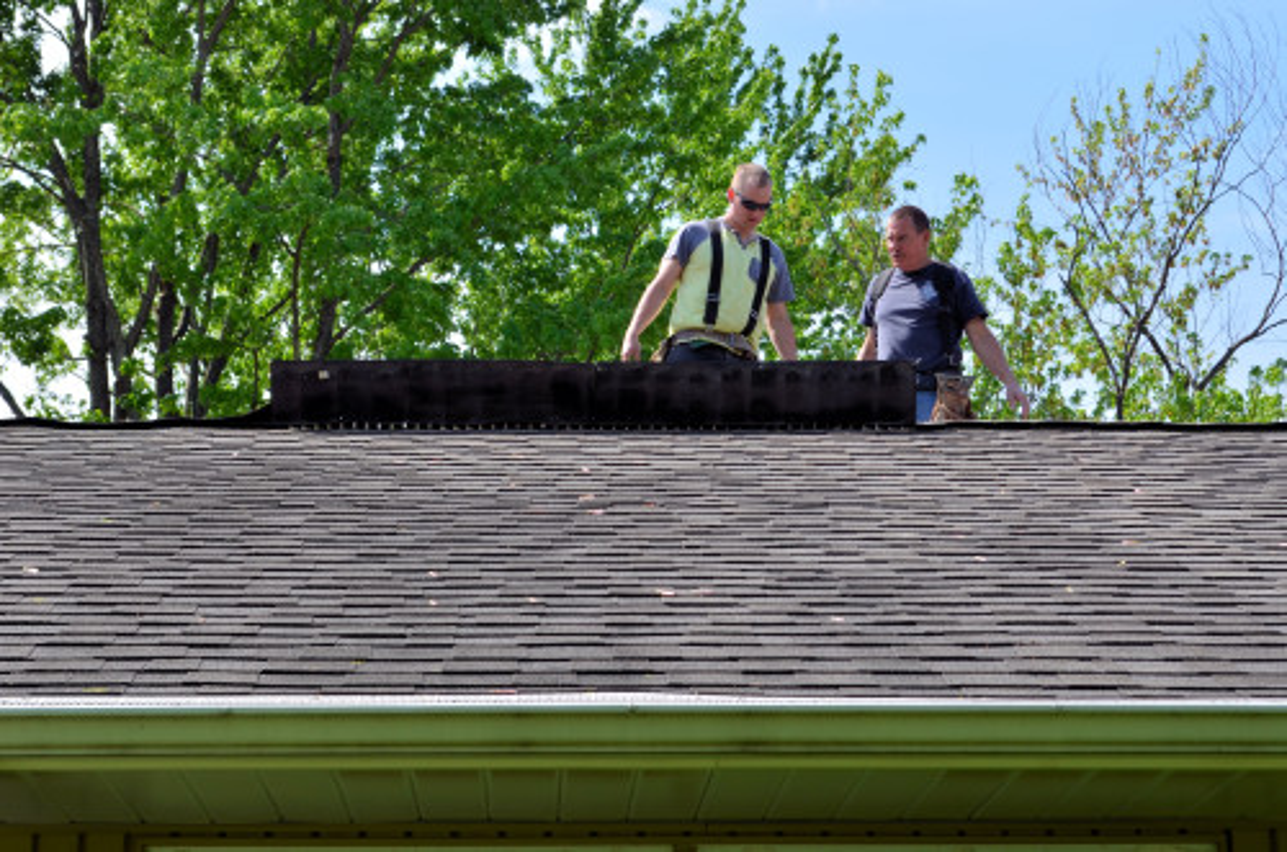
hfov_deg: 24.7
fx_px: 2943
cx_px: 644
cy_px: 426
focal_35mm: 82
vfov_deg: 16.5
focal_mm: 55
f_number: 11
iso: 110
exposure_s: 1/125
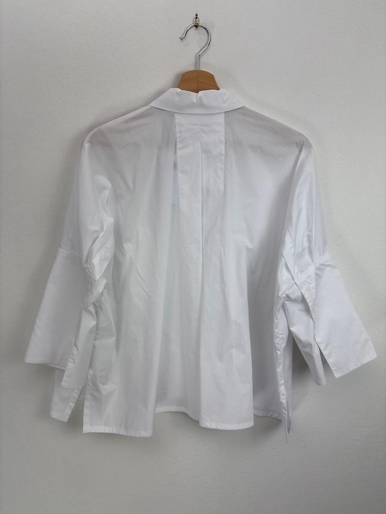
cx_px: 193
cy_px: 257
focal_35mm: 26
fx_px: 387
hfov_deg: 53.1
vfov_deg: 67.3
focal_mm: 5.96
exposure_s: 1/222
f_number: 1.6
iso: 40
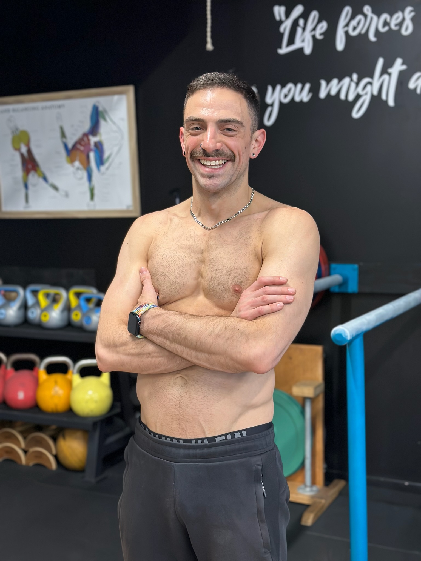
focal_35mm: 48
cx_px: 210
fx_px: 778
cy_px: 280
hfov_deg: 30.3
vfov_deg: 39.7
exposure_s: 1/60
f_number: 1.78
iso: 200
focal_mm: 6.86
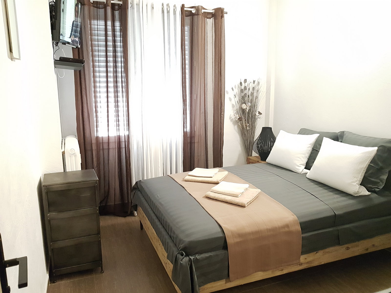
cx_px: 196
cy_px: 146
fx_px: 294
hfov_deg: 67.3
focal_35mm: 26
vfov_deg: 53.1
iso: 1000
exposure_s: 1/25
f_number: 1.7
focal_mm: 4.2
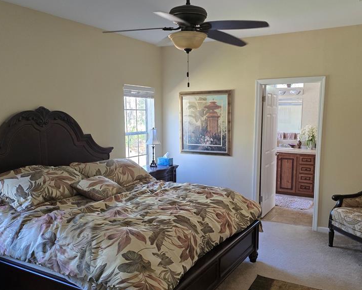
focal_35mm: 32
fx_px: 343
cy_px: 160
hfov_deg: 55.6
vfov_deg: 45.8
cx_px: 183
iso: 400
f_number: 1.7
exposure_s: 1/120
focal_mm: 6.3
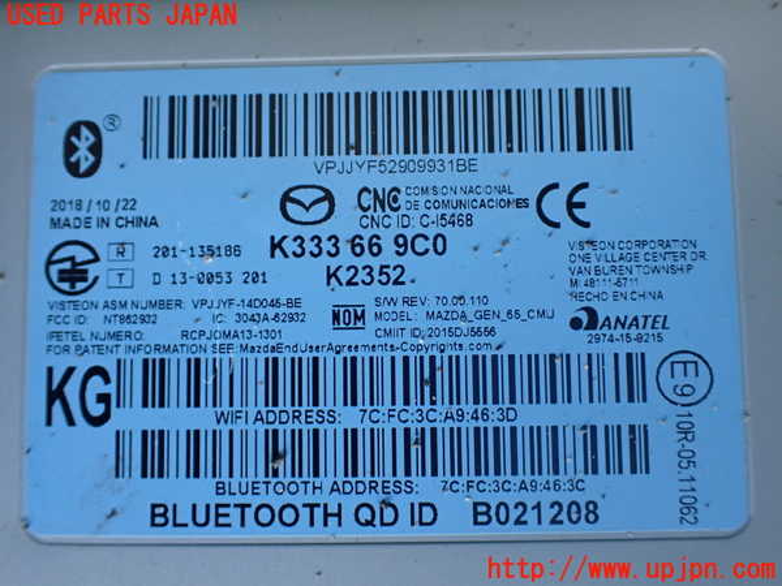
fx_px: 678
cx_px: 391
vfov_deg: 46.8
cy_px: 293
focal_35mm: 30
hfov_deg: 60.0
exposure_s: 1/125
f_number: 2.3
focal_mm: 5.4
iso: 250
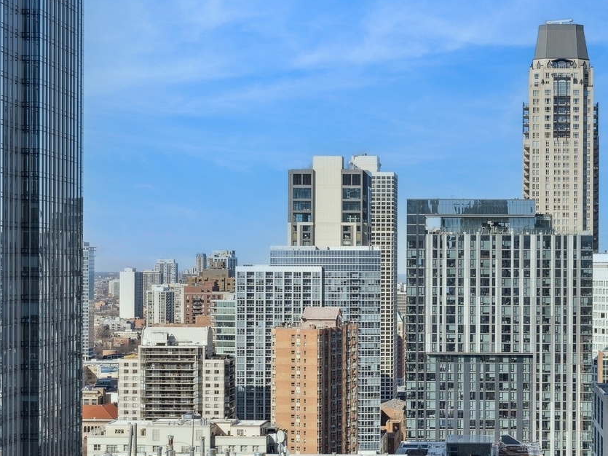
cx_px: 488
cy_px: 297
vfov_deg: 21.2
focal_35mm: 69
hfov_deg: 27.6
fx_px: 1212
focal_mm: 25
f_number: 7.1
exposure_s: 1/2000
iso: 320
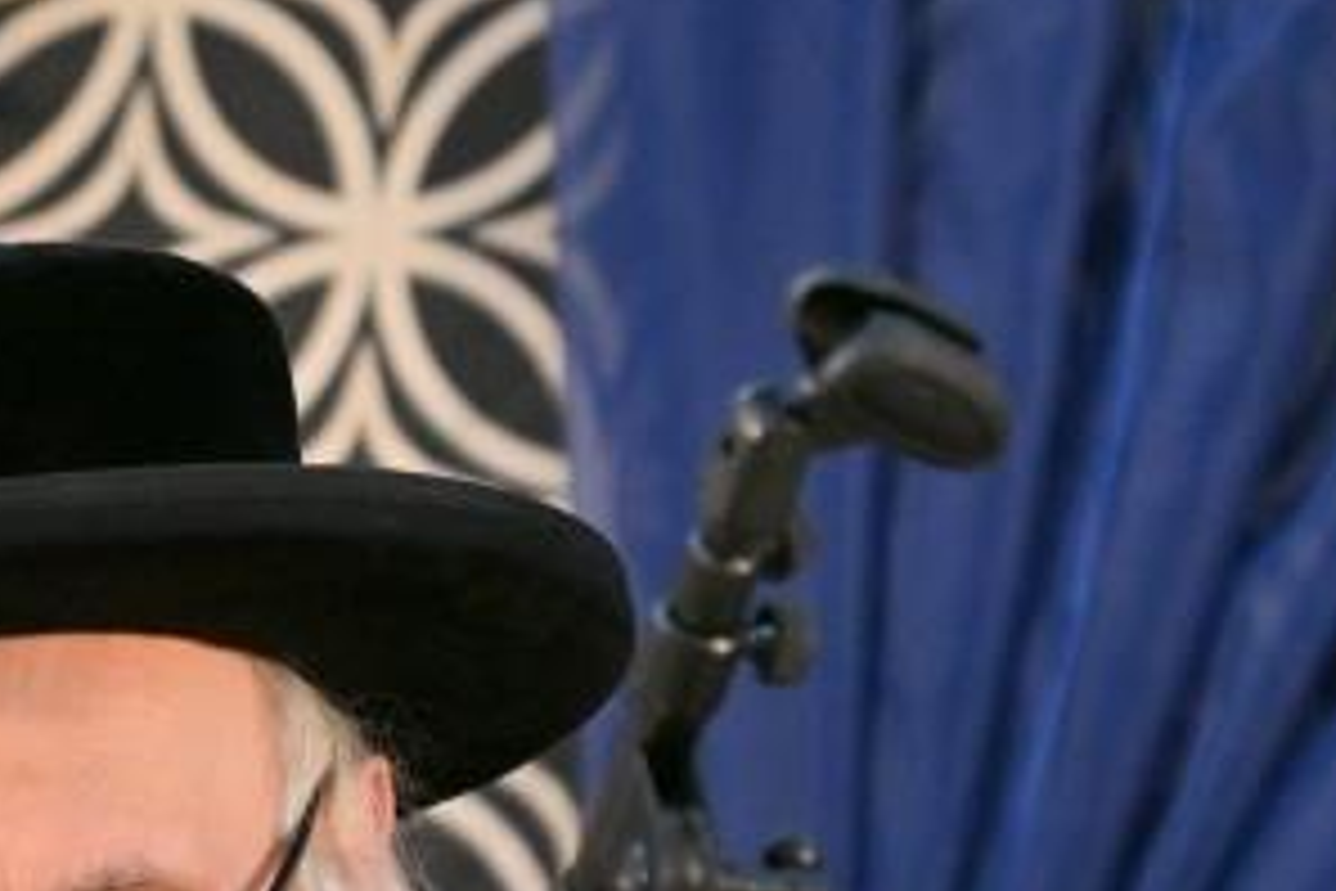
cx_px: 252
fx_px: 38407
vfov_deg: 1.3
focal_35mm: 1035
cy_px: 711
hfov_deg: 2.0
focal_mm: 200
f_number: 2.8
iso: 400
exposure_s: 1/320
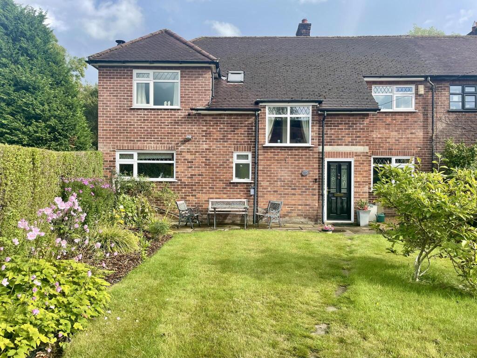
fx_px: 358
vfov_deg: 53.1
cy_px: 179
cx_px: 238
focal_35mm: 26
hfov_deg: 67.3
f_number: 1.6
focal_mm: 4.2
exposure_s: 1/1233
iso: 32
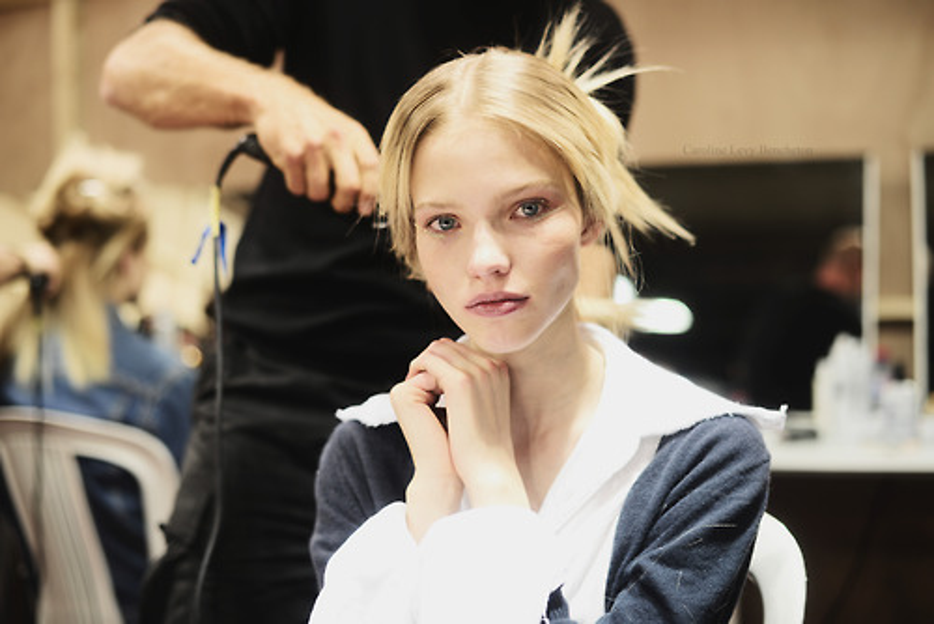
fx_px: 1298
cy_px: 312
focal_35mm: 50
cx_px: 467
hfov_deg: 39.6
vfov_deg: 27.0
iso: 400
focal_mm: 50
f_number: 2
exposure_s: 1/640
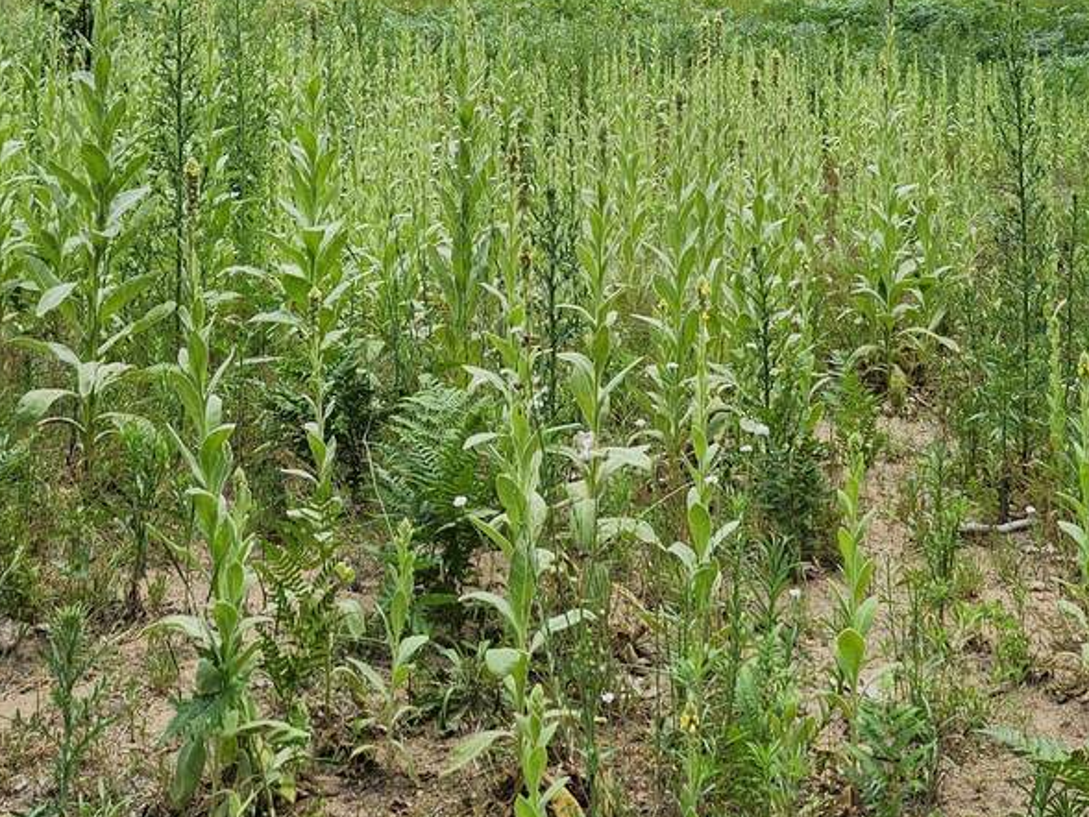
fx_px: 1573
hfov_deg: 38.1
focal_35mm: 50
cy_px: 7
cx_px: 621
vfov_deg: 27.5
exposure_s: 1/939
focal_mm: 5.54
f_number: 1.8
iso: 25
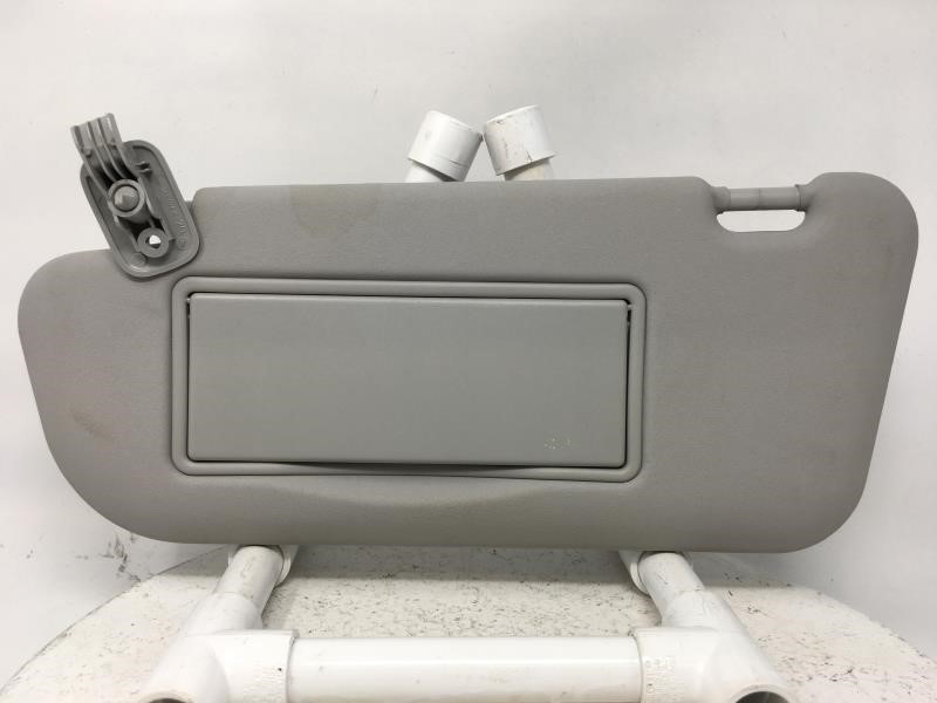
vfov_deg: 48.2
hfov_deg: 61.7
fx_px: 785
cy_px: 352
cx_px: 468
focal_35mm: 29
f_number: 2.2
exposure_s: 1/60
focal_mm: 4.15
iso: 25
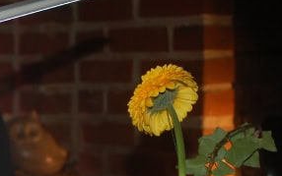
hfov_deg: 15.6
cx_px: 32
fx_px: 1018
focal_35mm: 132
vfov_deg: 9.8
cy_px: 179
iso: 400
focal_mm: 31
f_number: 4.5
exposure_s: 1/60
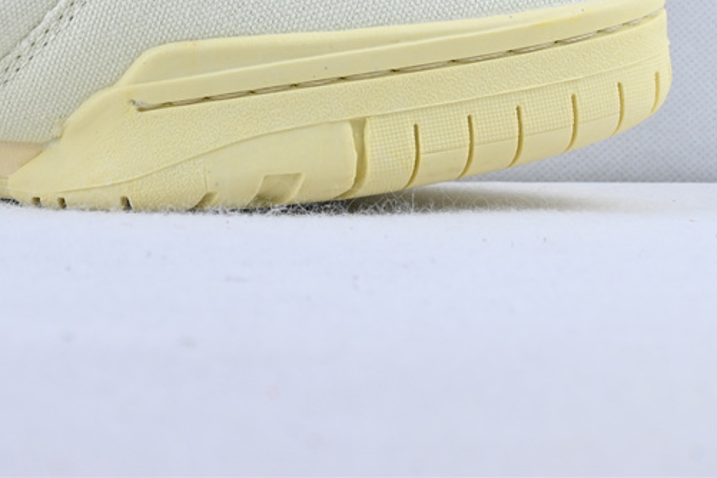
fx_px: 2326
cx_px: -64
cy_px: -93
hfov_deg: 17.0
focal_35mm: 117
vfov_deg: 11.5
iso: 100
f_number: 10
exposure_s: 1/15
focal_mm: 32.5
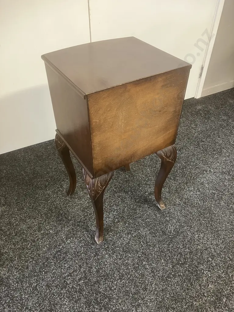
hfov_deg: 49.7
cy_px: 156
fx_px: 252
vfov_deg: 63.4
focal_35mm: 28
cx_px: 117
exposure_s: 1/33
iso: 250
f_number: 1.8
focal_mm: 3.99
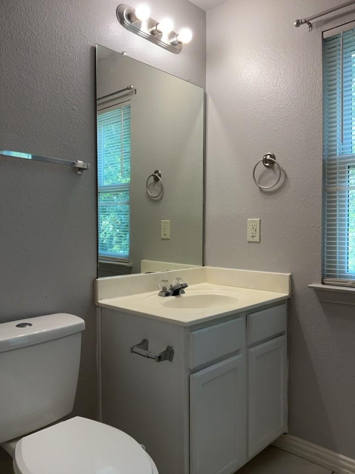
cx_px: 178
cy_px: 237
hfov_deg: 51.4
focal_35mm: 27
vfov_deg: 65.3
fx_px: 369
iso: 40
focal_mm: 3
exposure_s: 1/60
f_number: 1.8
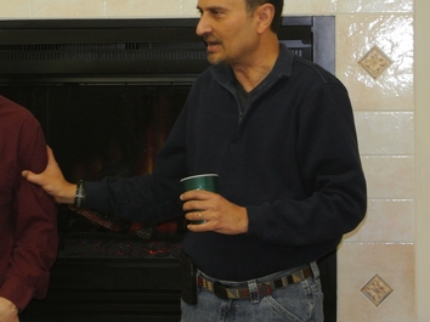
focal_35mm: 141
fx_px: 1750
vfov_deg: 10.5
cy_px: 170
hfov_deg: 14.0
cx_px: 145
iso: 800
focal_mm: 30
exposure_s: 1/60
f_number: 5.6
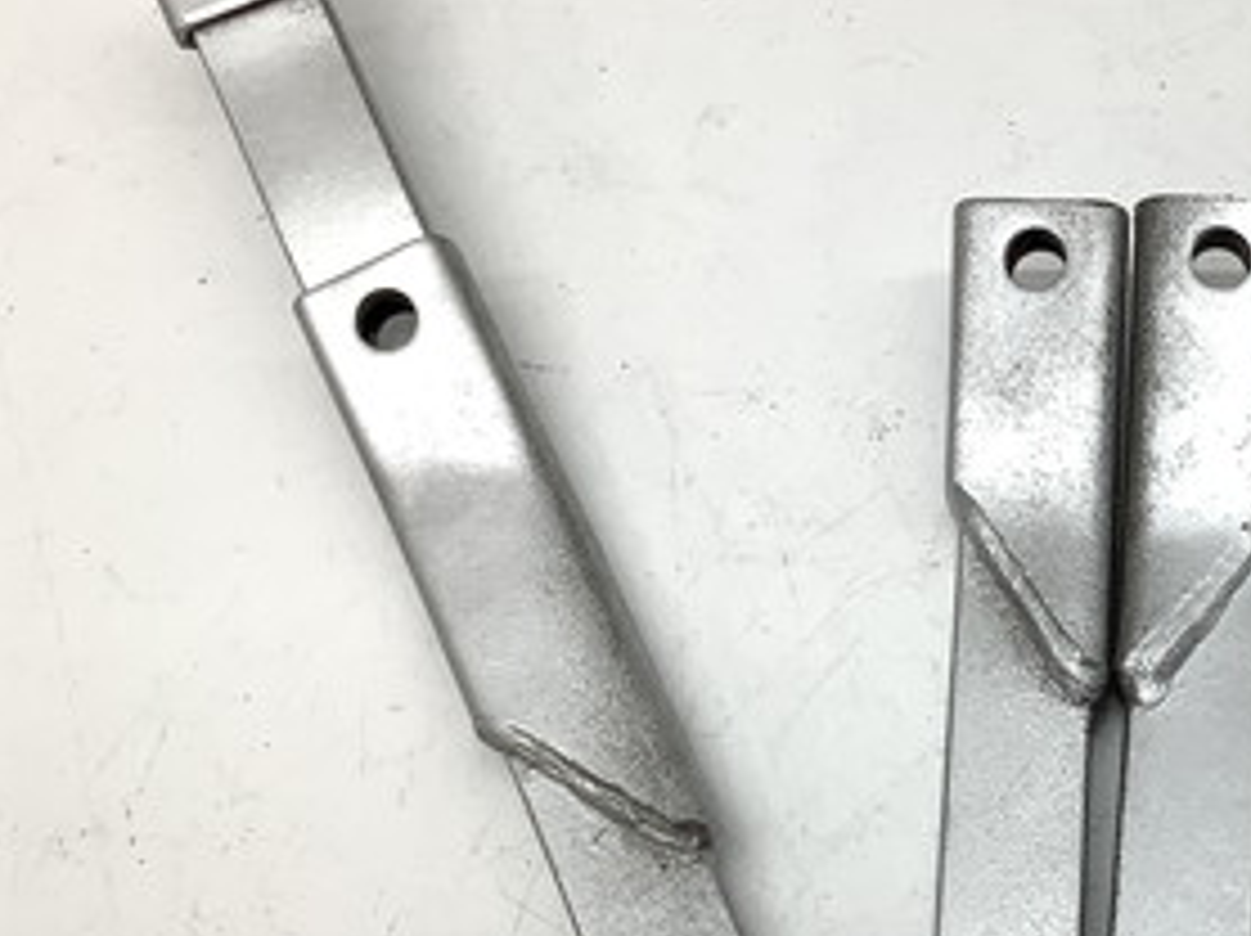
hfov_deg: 27.8
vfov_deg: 21.6
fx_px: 2419
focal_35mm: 67
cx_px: 1152
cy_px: 756
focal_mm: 3.3
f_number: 2.4
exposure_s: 1/120
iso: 32
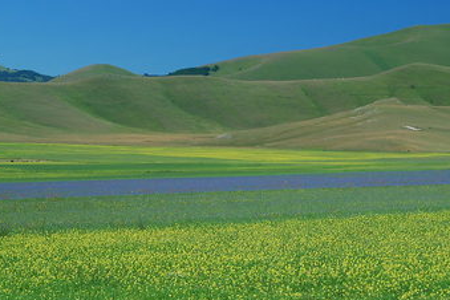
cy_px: 192
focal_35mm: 101
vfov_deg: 13.5
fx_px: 1262
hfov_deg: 20.2
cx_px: 254
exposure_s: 1/80
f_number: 8
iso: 100
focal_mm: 38
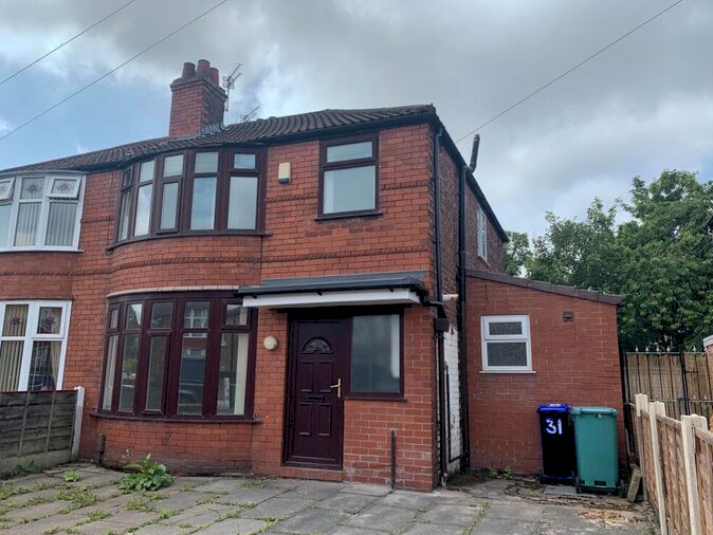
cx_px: 353
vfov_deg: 51.4
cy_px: 270
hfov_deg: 65.3
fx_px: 556
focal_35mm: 27
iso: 25
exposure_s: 1/2421
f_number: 1.8
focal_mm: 4.25
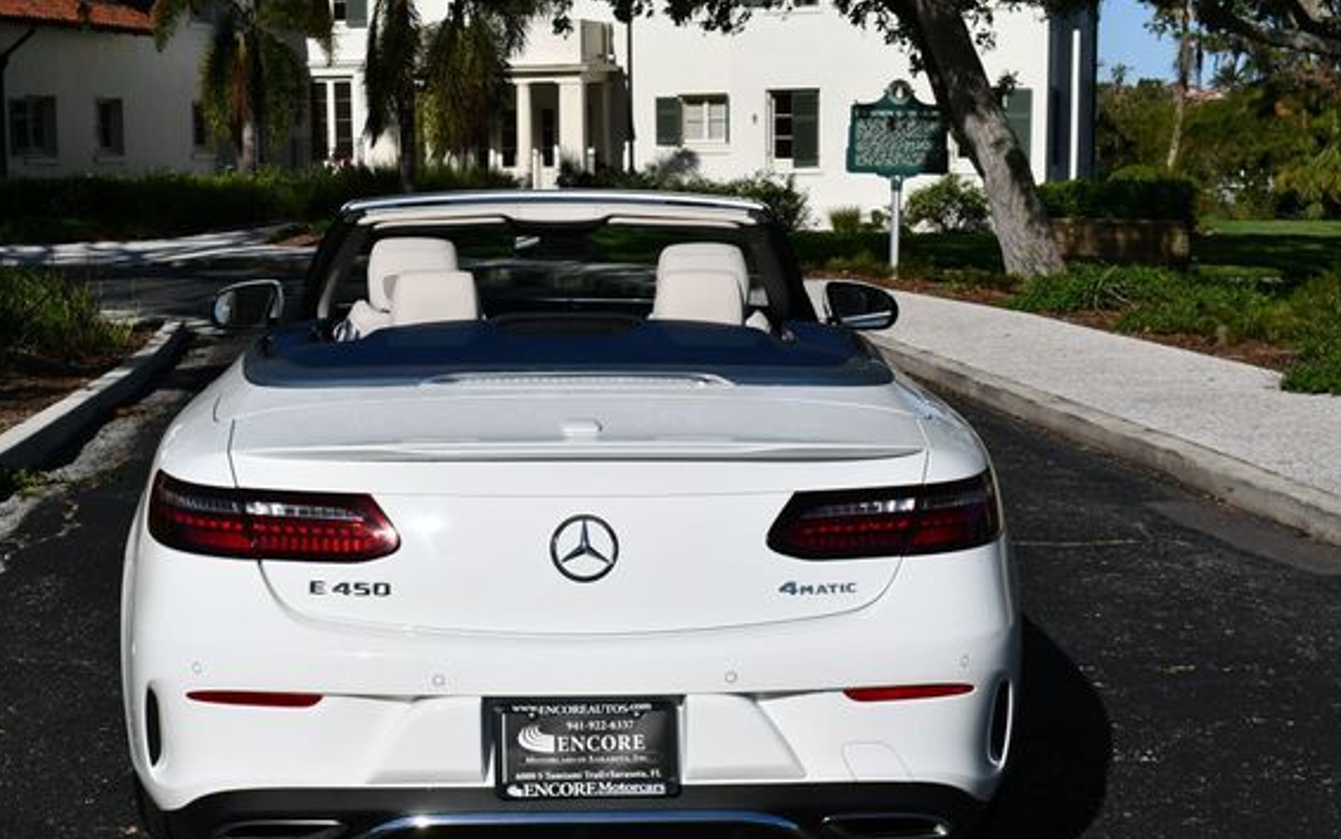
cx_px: 592
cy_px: 483
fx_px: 2193
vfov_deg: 21.6
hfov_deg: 34.0
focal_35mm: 60
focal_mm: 26
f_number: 11
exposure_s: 1/500
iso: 100
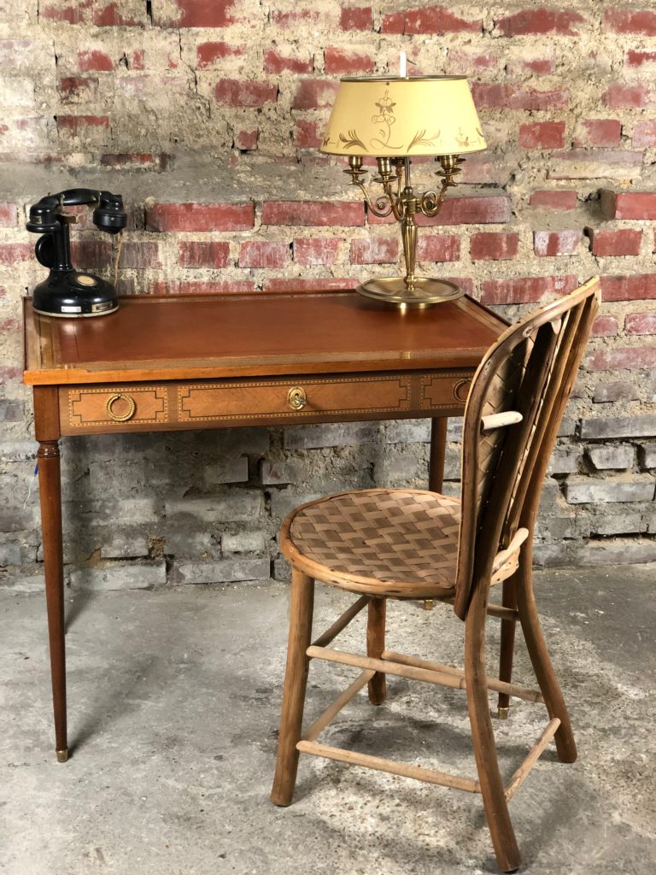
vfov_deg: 36.8
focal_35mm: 52
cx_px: 328
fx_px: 1314
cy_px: 438
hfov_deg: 28.0
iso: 125
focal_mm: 6
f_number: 2.4
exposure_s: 1/25
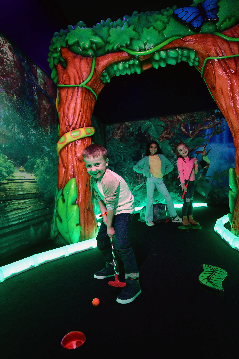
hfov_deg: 59.5
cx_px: 120
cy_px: 180
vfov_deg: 81.2
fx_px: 209
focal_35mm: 21
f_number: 2.8
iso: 2000
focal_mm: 21
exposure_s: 1/40
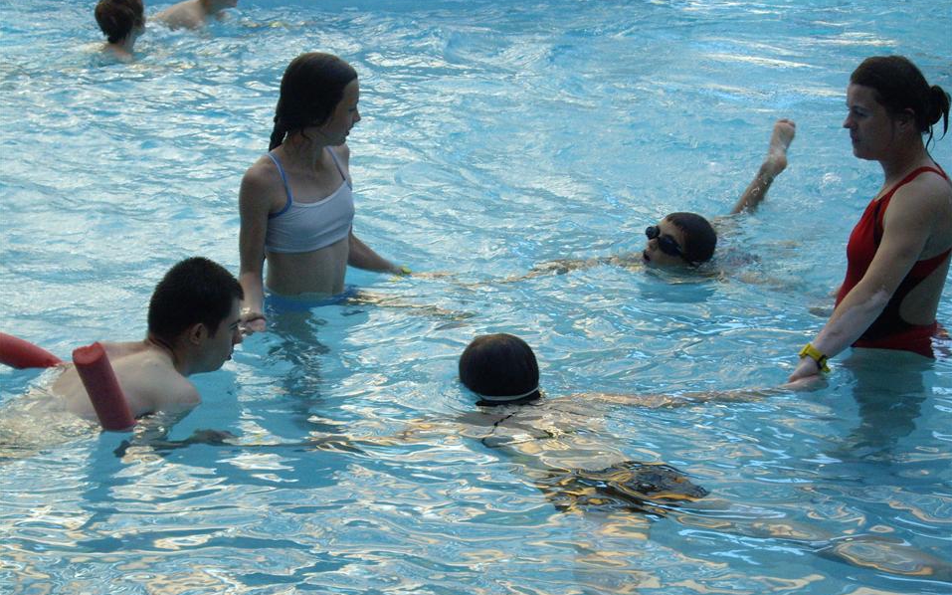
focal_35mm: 84
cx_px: 476
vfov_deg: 15.5
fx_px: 2179
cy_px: 315
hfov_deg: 24.6
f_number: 4.1
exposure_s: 1/100
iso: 200
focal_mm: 12.8
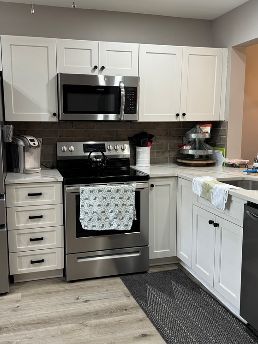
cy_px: 172
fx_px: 328
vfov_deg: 55.3
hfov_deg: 42.9
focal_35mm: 33
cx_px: 115
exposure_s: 1/60
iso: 125
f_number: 1.78
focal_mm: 6.86
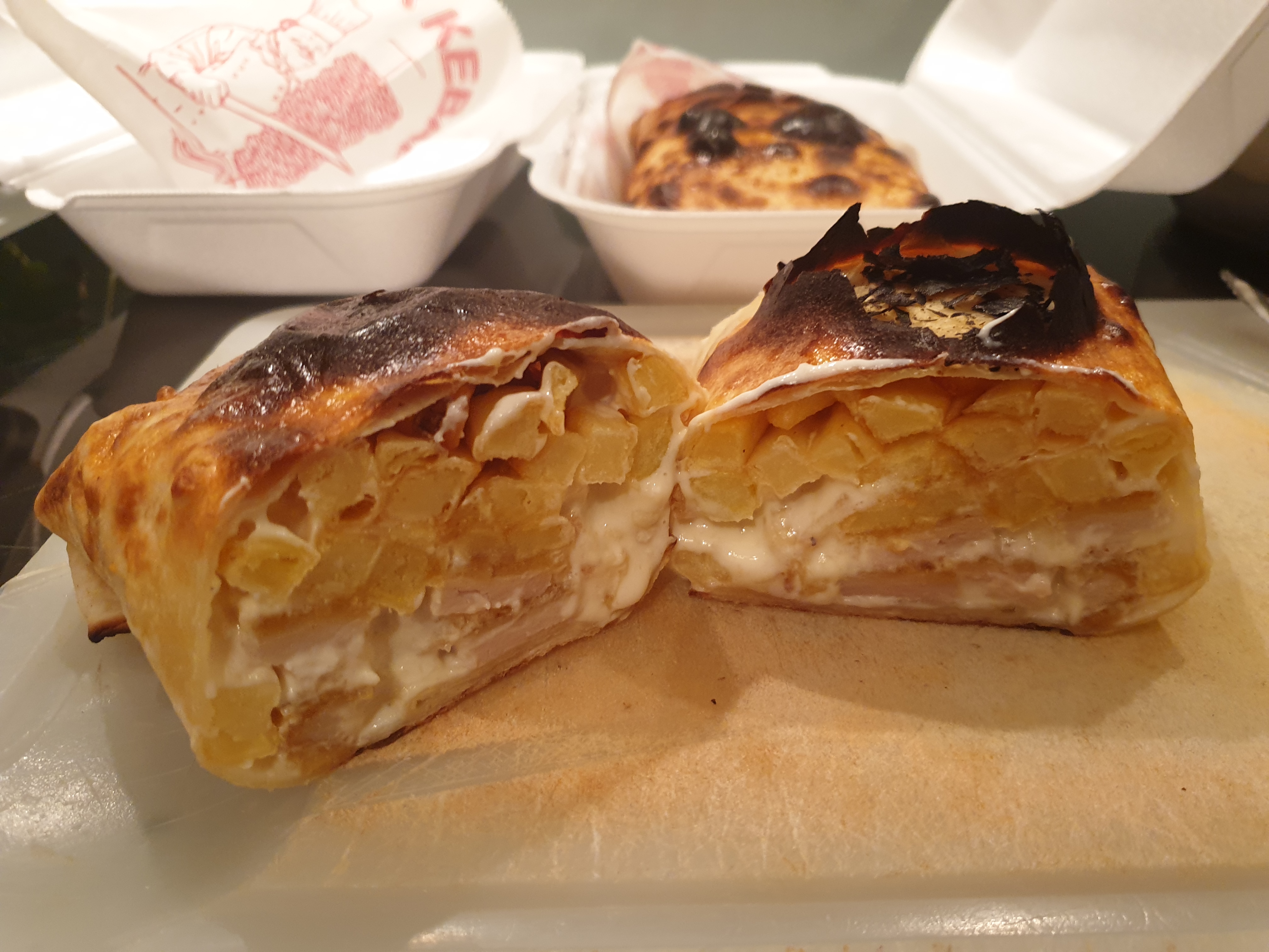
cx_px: 634
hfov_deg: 67.3
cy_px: 476
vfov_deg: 53.1
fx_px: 953
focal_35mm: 26
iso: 200
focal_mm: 4.3
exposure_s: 1/50
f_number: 1.5
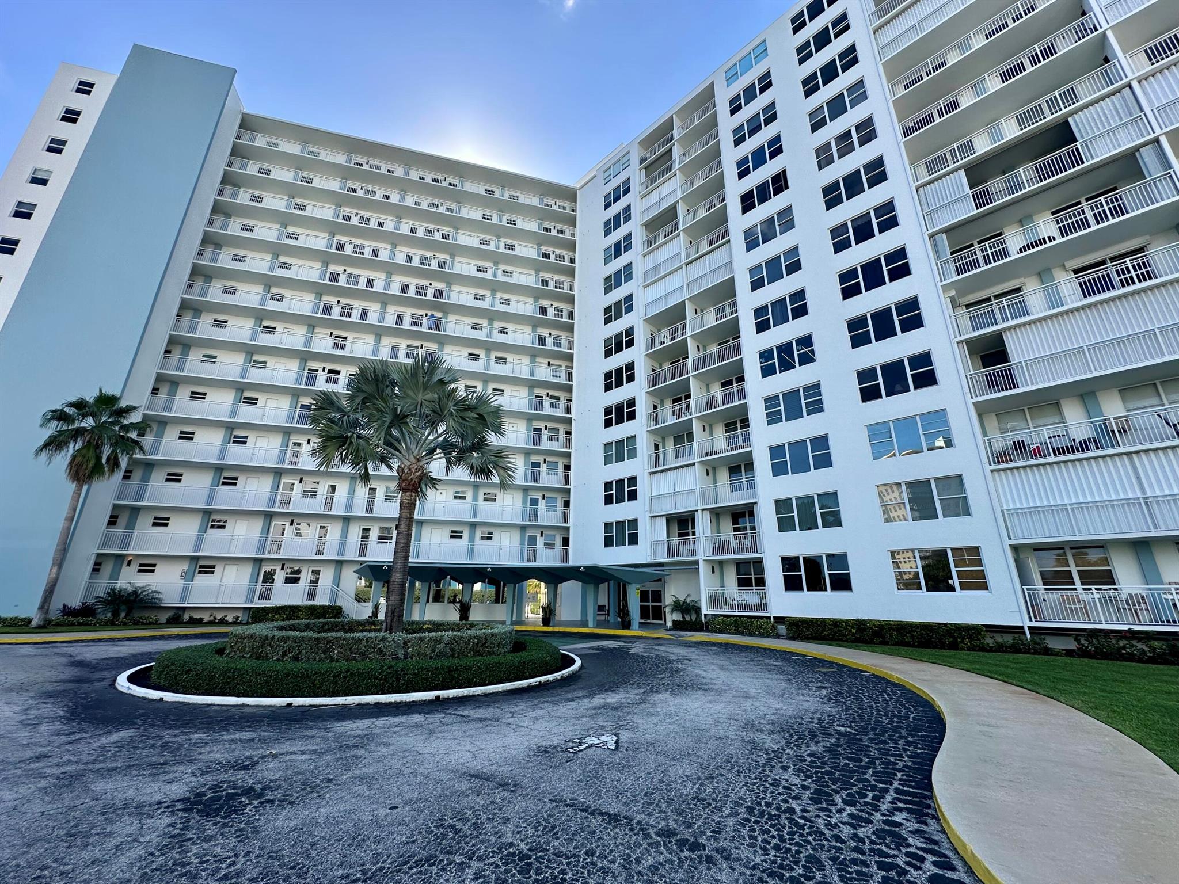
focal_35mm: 14
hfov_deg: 102.1
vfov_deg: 85.7
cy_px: 442
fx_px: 477
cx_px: 590
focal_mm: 2.22
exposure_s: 1/774
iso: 40
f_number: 2.2
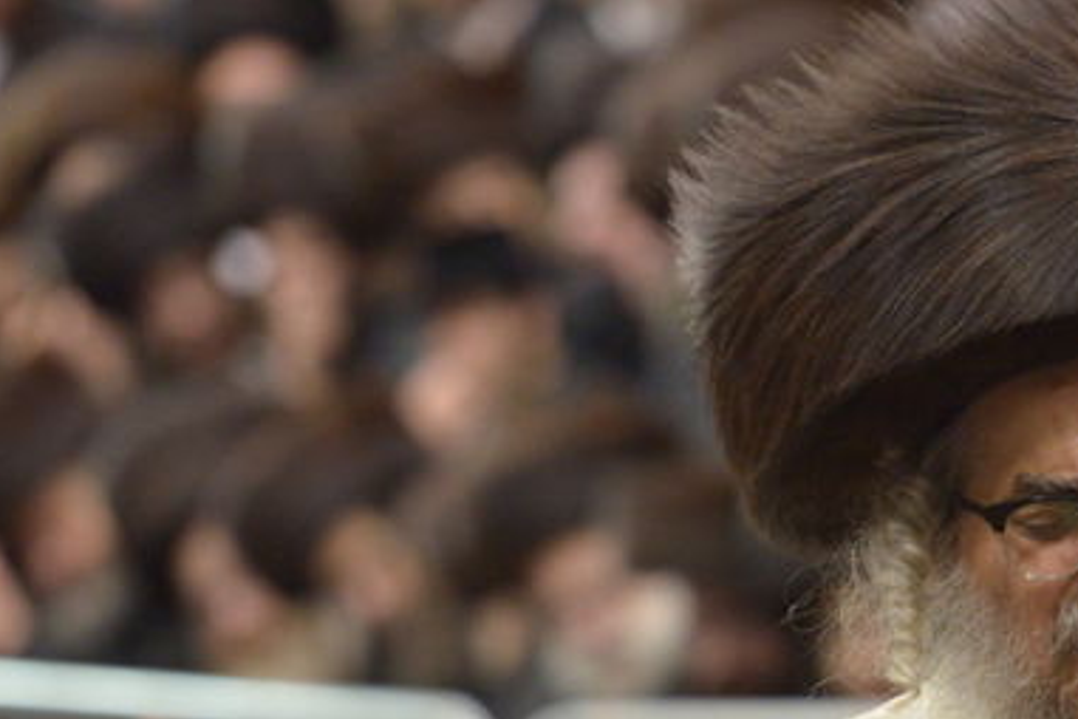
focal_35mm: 470
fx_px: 14073
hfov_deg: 4.4
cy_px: 873
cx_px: 1075
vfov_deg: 2.9
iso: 3200
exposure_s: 1/160
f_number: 3.5
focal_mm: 175
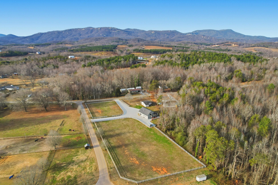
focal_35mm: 22
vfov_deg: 57.2
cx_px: 139
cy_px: 92
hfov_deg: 78.6
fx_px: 170
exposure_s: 1/160
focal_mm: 8.4
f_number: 2.8
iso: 200
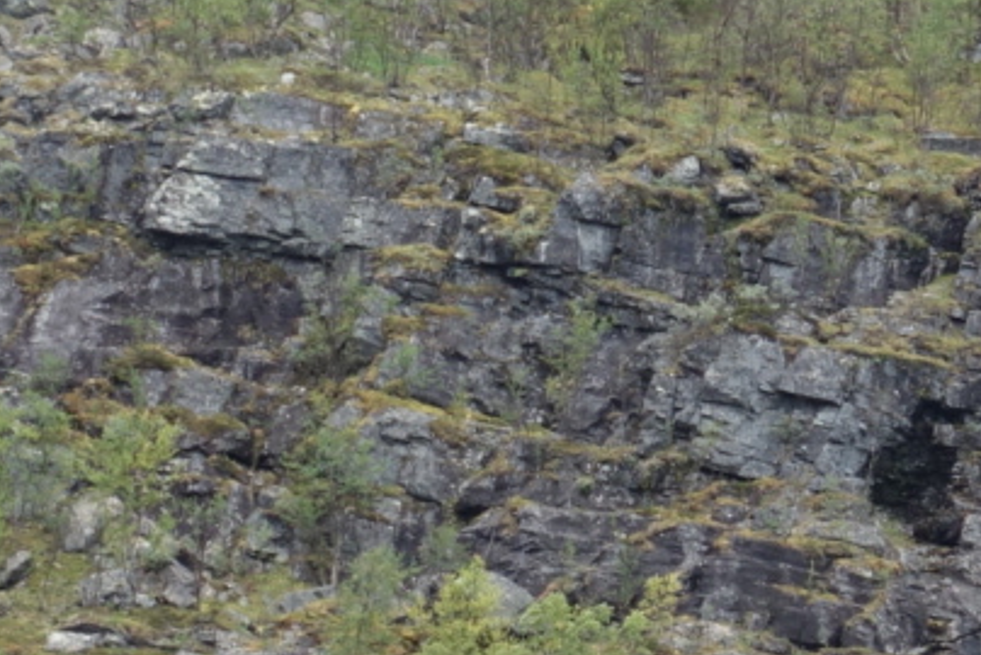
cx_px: 1938
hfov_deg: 8.2
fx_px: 6544
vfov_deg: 5.7
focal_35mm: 240
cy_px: 442
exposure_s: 1/80
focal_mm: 22
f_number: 2.8
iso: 160
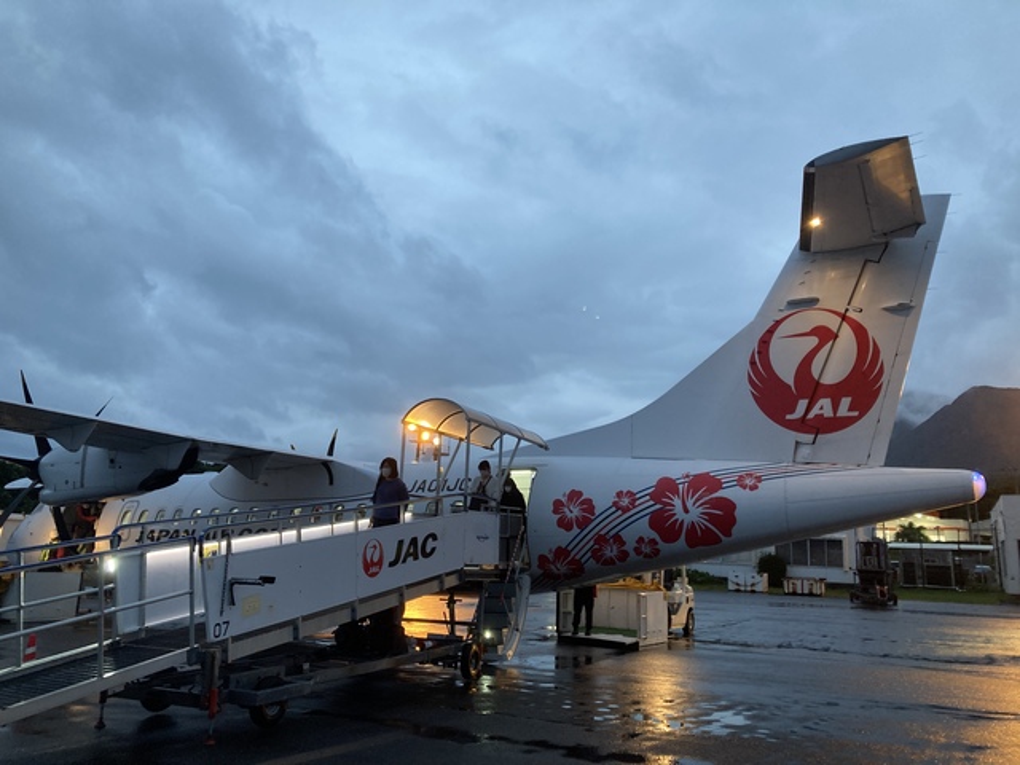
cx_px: 510
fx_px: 825
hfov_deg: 63.4
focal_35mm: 28
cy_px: 382
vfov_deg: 49.7
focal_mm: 3.99
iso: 125
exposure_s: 1/60
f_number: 1.8
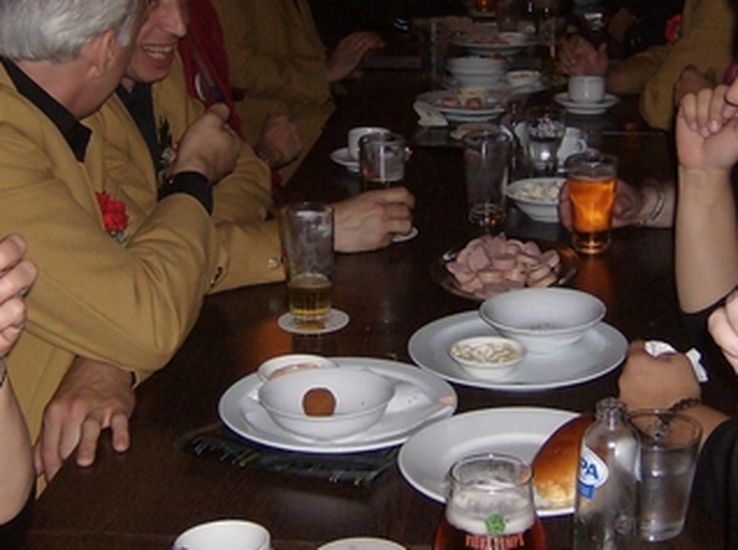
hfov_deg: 28.6
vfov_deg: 21.3
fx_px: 1446
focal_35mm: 68
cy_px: 108
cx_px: 418
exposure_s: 1/60
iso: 200
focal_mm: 6
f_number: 2.8
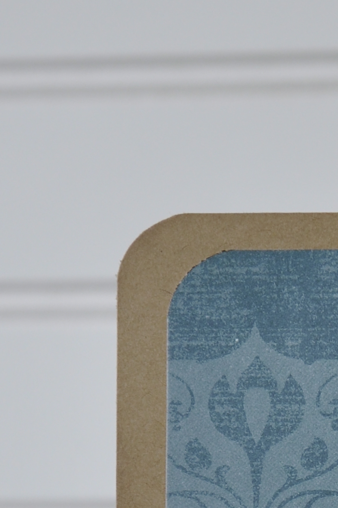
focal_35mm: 266
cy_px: 737
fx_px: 3754
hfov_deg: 5.1
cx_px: 626
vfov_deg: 7.6
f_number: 7.1
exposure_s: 1/50
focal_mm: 45
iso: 200
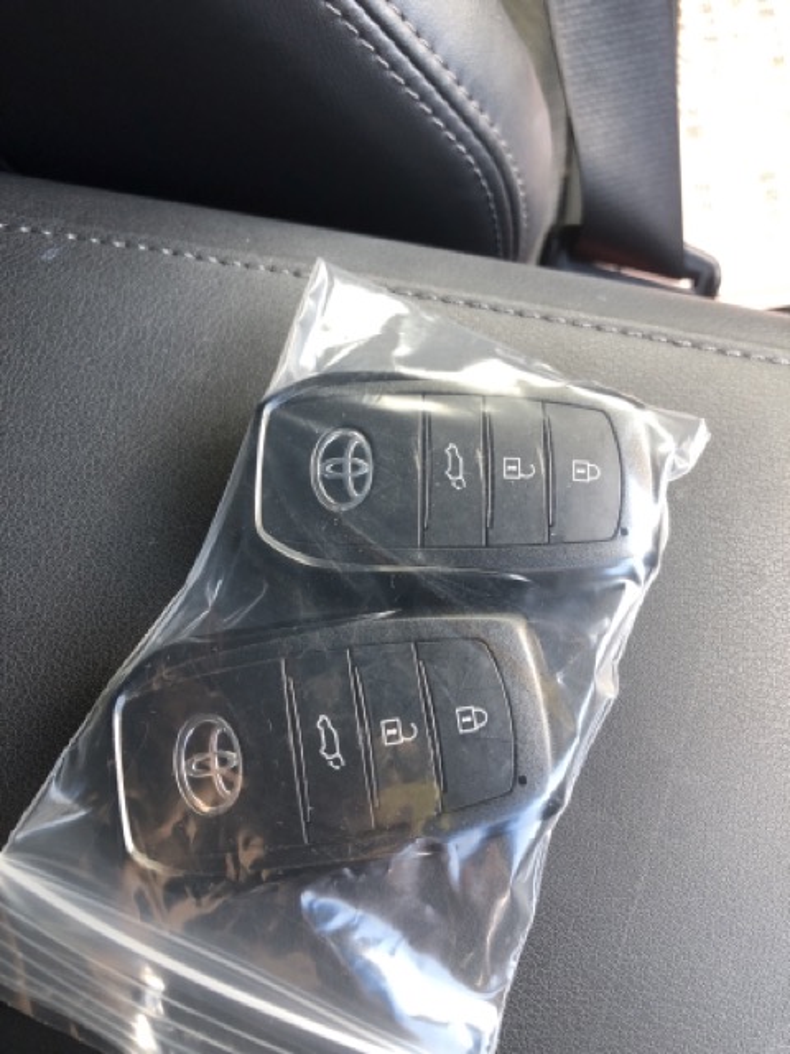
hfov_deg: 49.7
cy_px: 527
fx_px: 852
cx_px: 395
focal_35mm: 28
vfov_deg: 63.4
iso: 40
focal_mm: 3.99
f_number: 1.8
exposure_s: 1/24
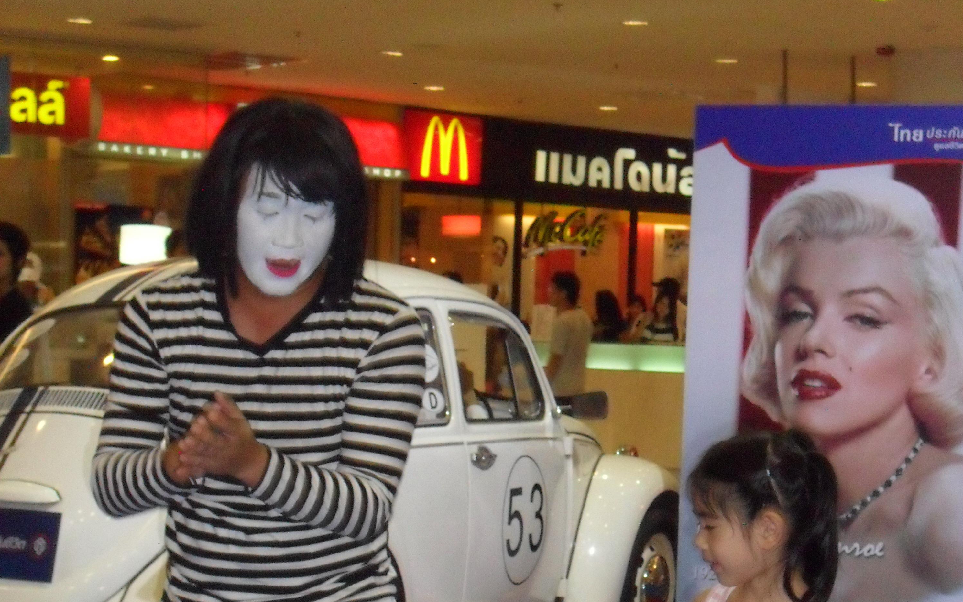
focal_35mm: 94
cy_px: 598
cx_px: 484
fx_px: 2467
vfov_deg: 13.7
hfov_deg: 22.1
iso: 320
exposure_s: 1/60
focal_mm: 11.7
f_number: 4.6
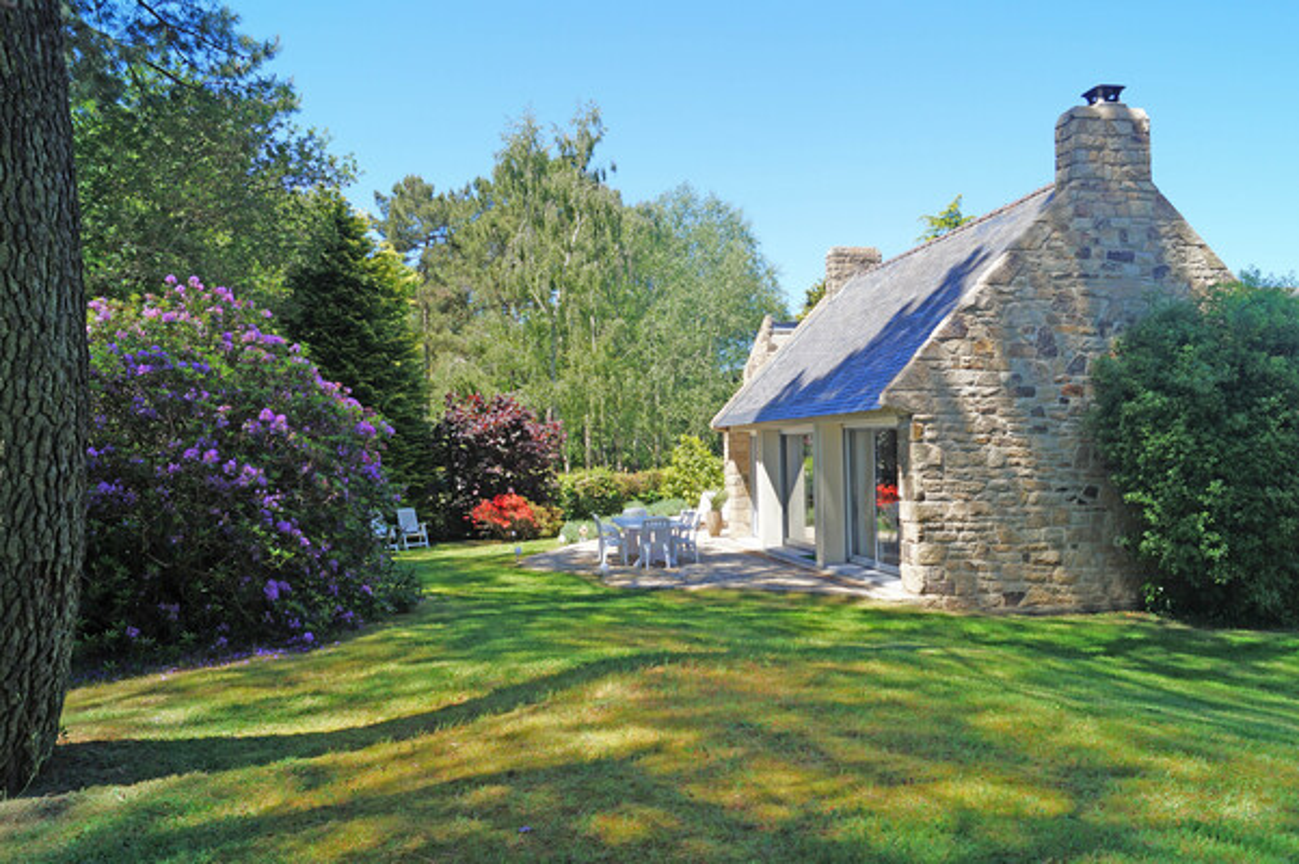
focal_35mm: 27
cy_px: 432
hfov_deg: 67.4
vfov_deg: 47.9
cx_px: 650
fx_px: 974
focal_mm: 18
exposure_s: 1/125
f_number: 8
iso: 100
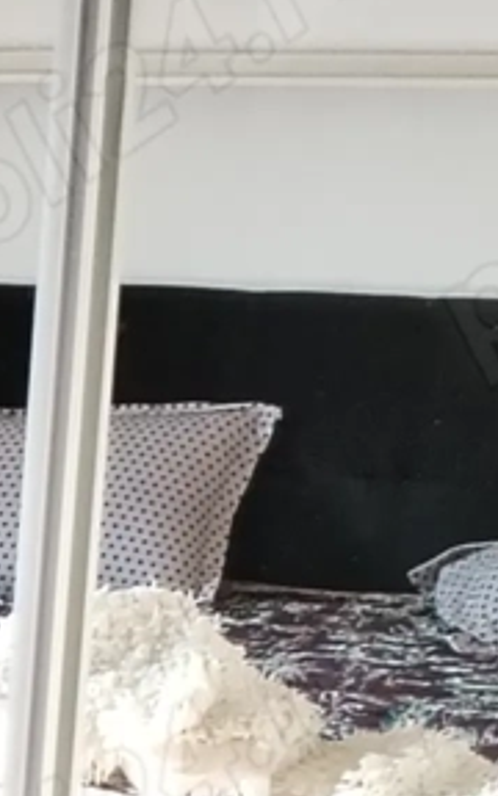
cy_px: 987
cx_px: -883
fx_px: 3518
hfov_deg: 7.3
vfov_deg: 12.6
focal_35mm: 162
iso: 599
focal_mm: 4.75
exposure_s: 1/33.3
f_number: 1.8
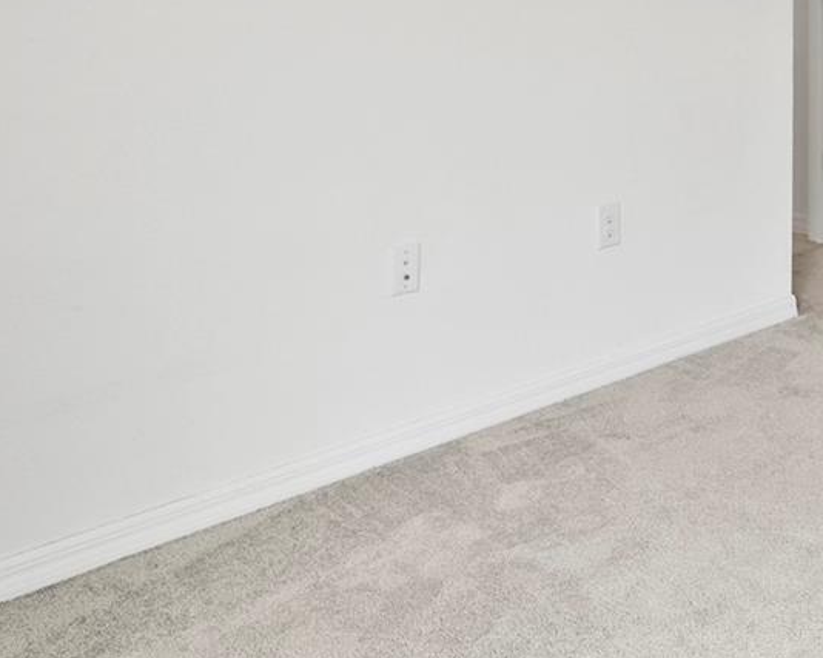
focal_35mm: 45
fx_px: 1096
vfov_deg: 30.5
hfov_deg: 36.7
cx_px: 835
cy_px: -31
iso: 400
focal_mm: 16
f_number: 8
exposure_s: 1/3
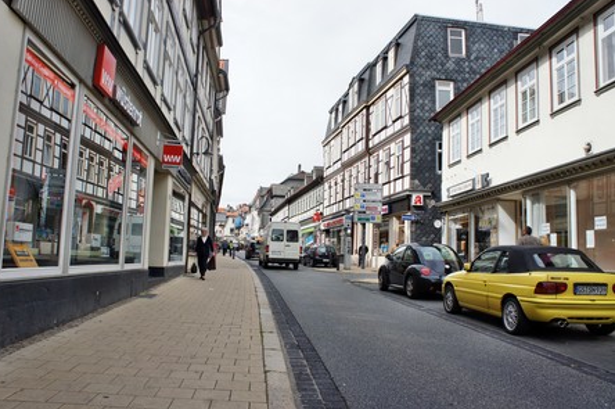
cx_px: 299
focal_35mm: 28
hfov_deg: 65.5
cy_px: 202
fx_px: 478
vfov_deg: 46.3
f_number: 7.1
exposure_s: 1/320
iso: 200
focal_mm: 18
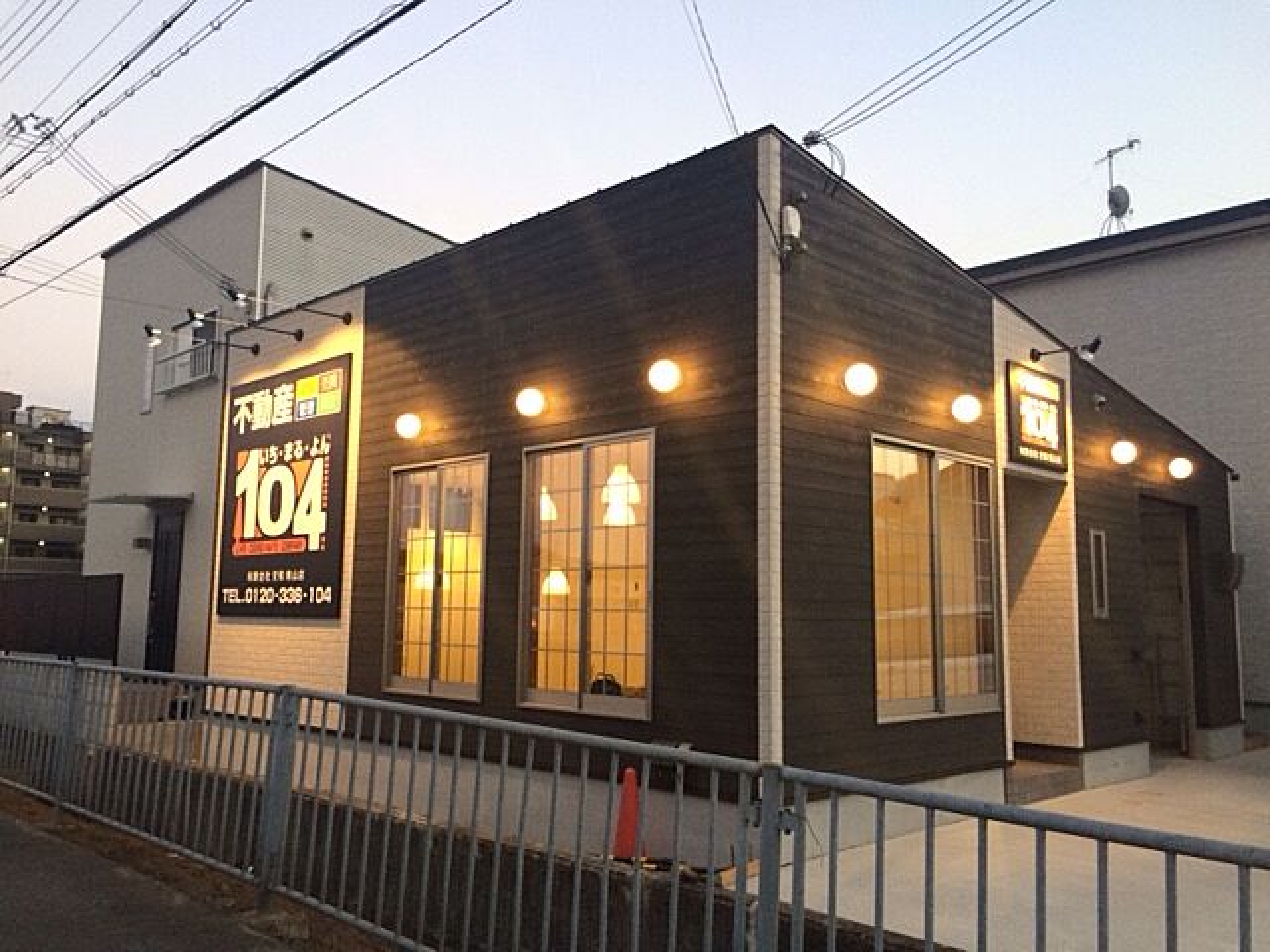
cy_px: 476
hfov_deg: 61.7
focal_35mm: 29
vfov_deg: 48.2
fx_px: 1064
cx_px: 635
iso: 80
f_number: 2.2
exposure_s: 1/30
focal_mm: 4.15
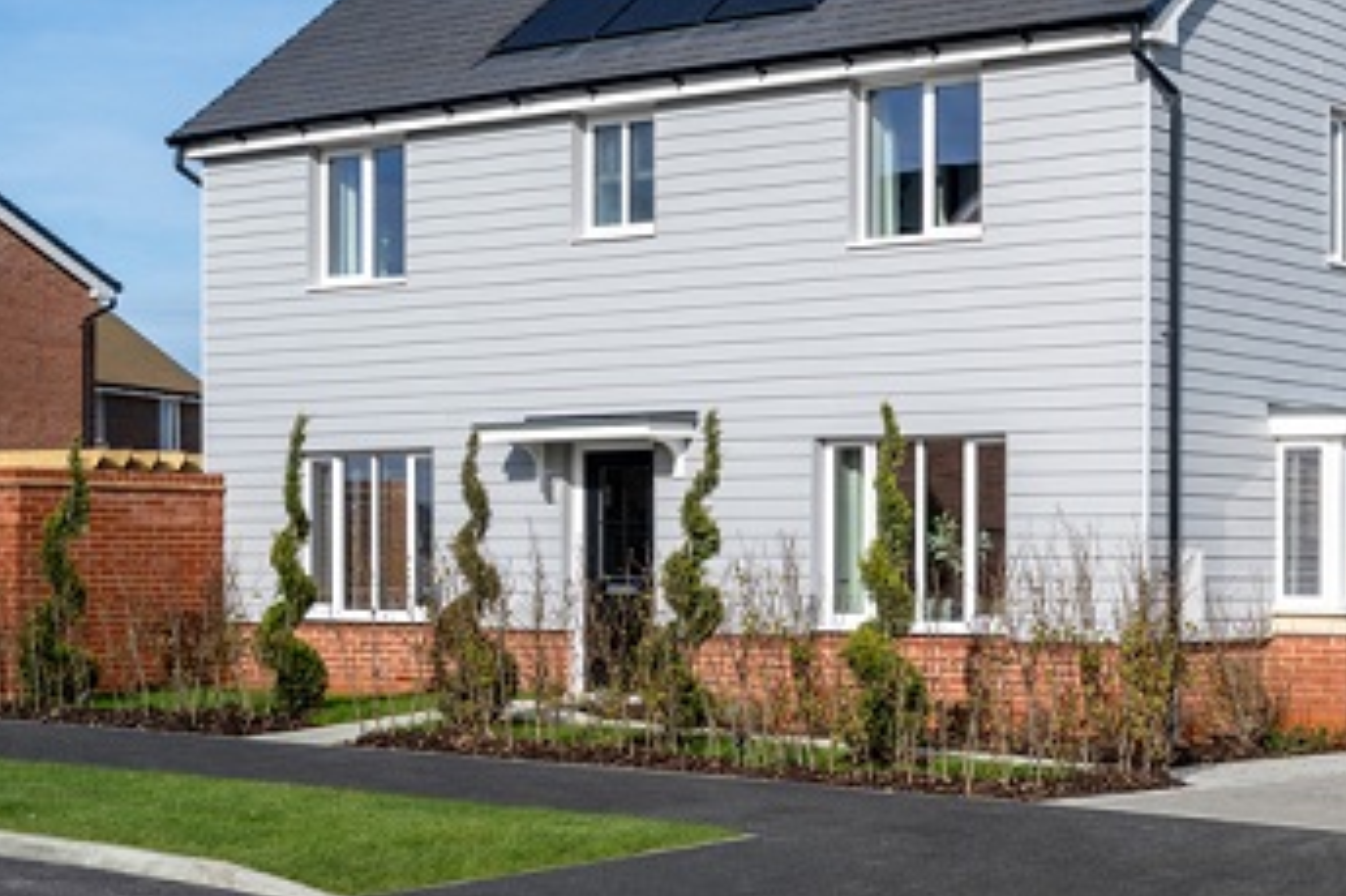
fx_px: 2392
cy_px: 188
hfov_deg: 30.5
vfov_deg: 21.0
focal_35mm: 64
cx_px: 1107
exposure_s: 1/320
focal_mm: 38
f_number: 9
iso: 100
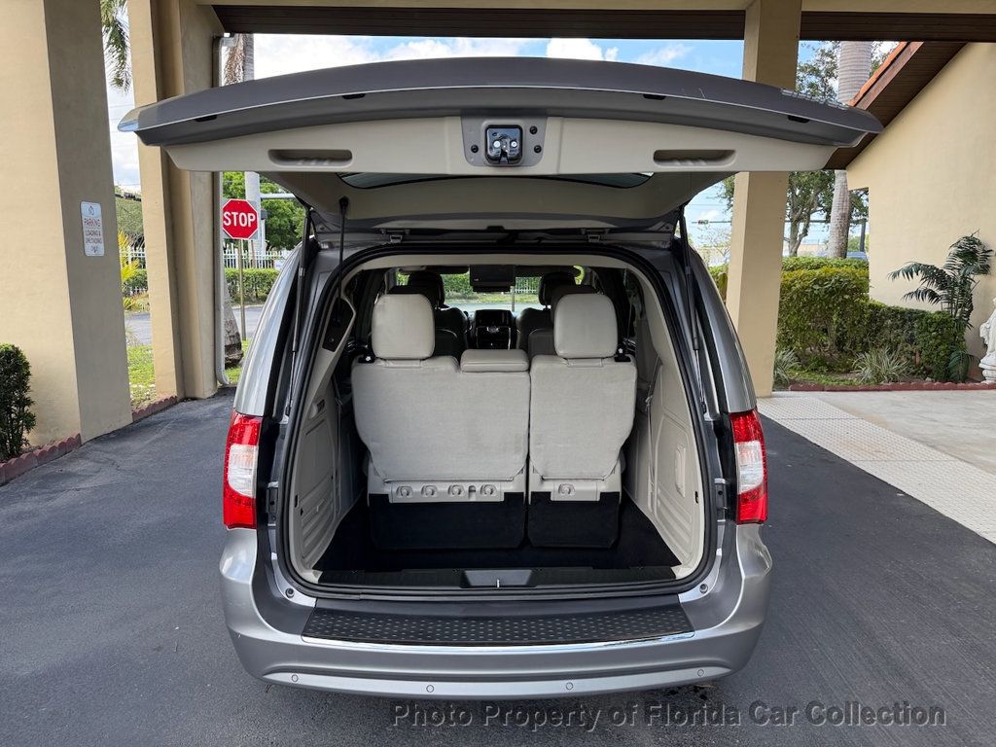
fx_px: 691
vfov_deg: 56.8
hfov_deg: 71.6
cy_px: 374
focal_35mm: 24
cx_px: 498
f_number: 1.78
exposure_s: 1/602
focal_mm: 6.76
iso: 100
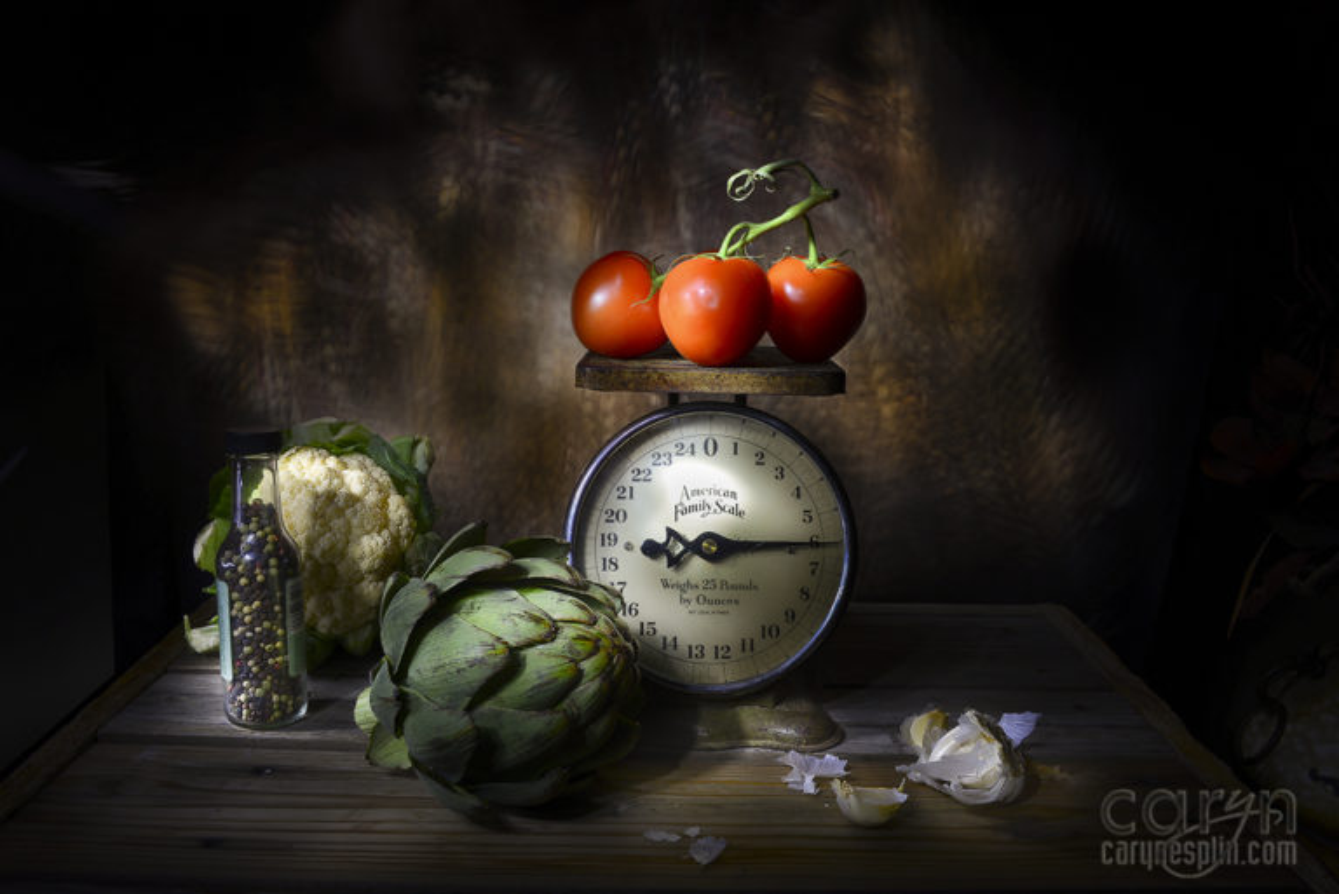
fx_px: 1191
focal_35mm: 32
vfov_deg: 41.2
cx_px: 670
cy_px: 447
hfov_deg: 58.7
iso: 160
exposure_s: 30
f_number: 14
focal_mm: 32
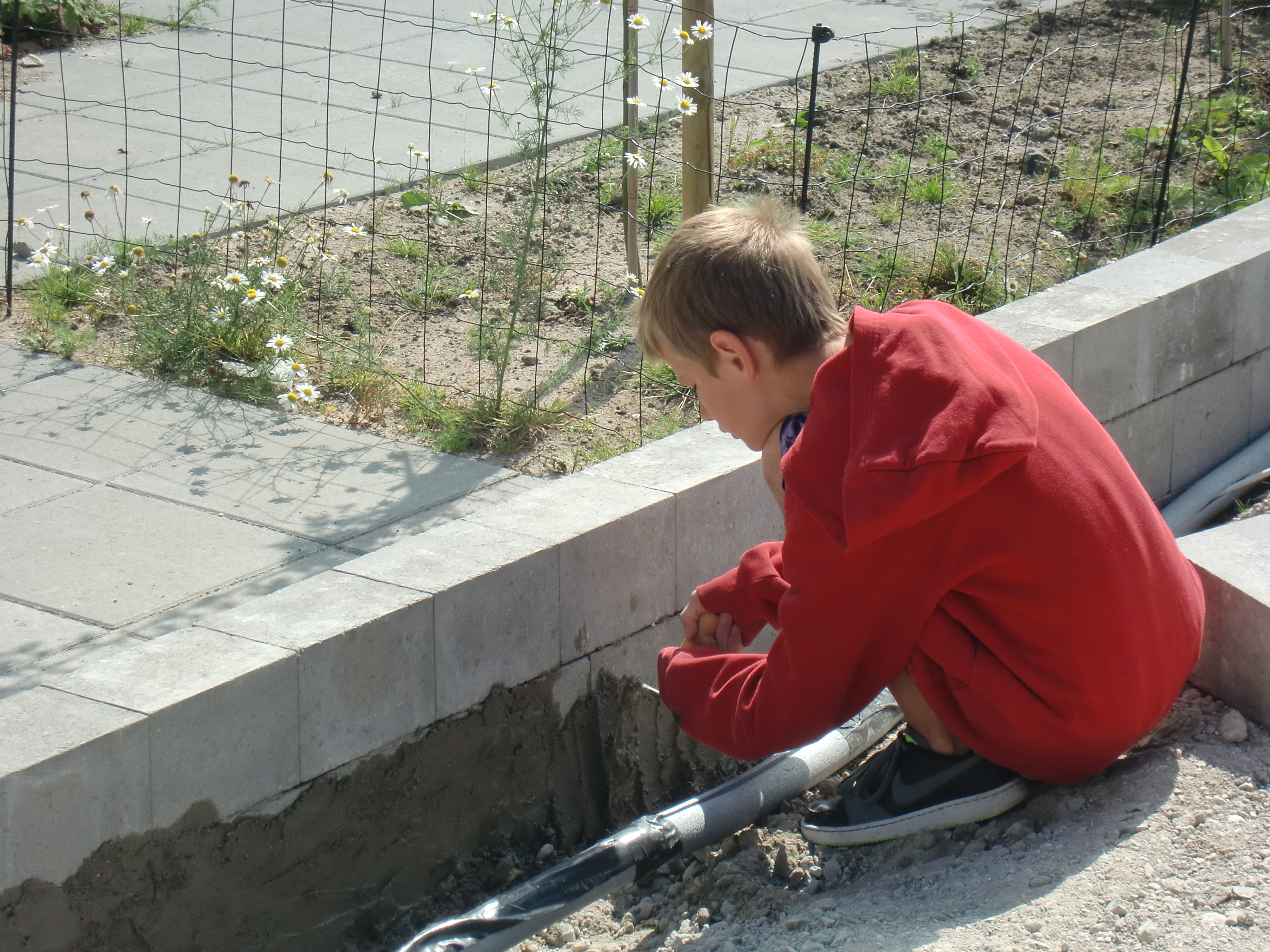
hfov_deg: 18.9
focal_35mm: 104
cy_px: 476
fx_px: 3816
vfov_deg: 14.2
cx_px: 635
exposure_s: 1/250
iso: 64
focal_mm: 18.6
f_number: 5.9
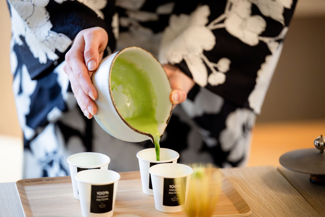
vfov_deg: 9.8
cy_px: 108
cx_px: 162
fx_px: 1264
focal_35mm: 140
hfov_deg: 14.7
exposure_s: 1/640
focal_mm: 140
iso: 6400
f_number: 2.8
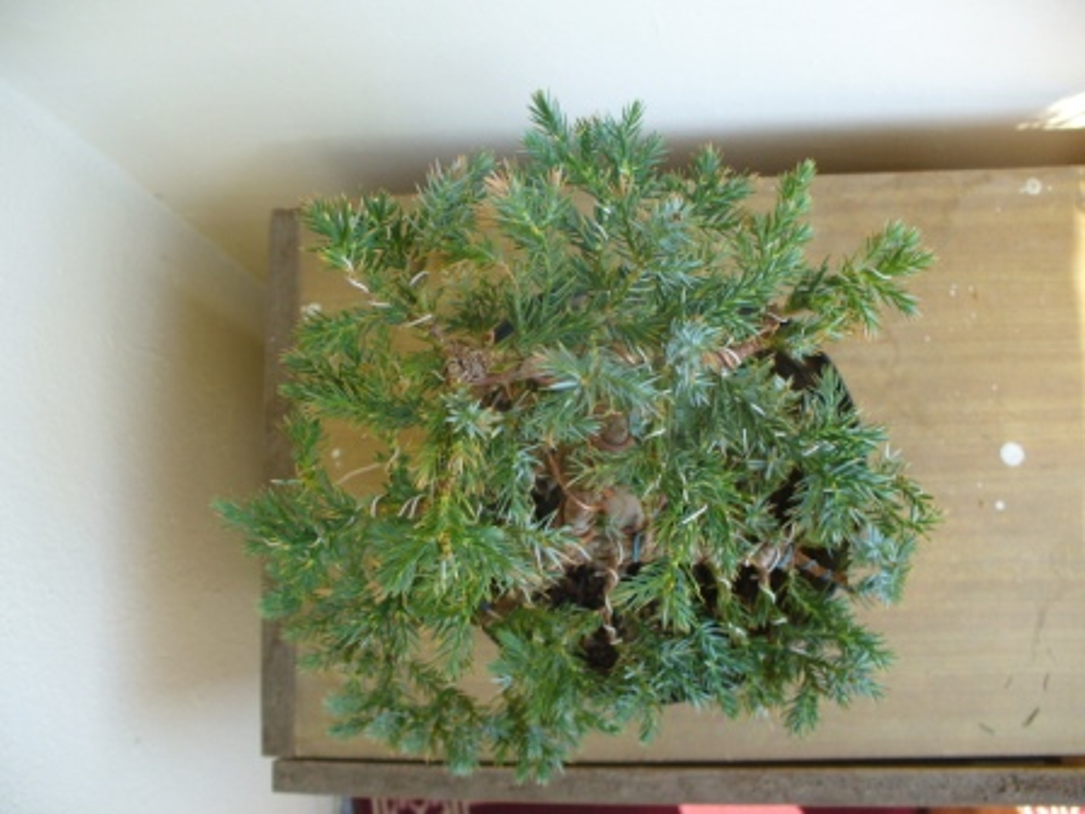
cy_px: 407
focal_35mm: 37
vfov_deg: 38.7
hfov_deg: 50.1
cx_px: 542
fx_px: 1160
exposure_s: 1/125
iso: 80
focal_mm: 6.1
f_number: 2.8
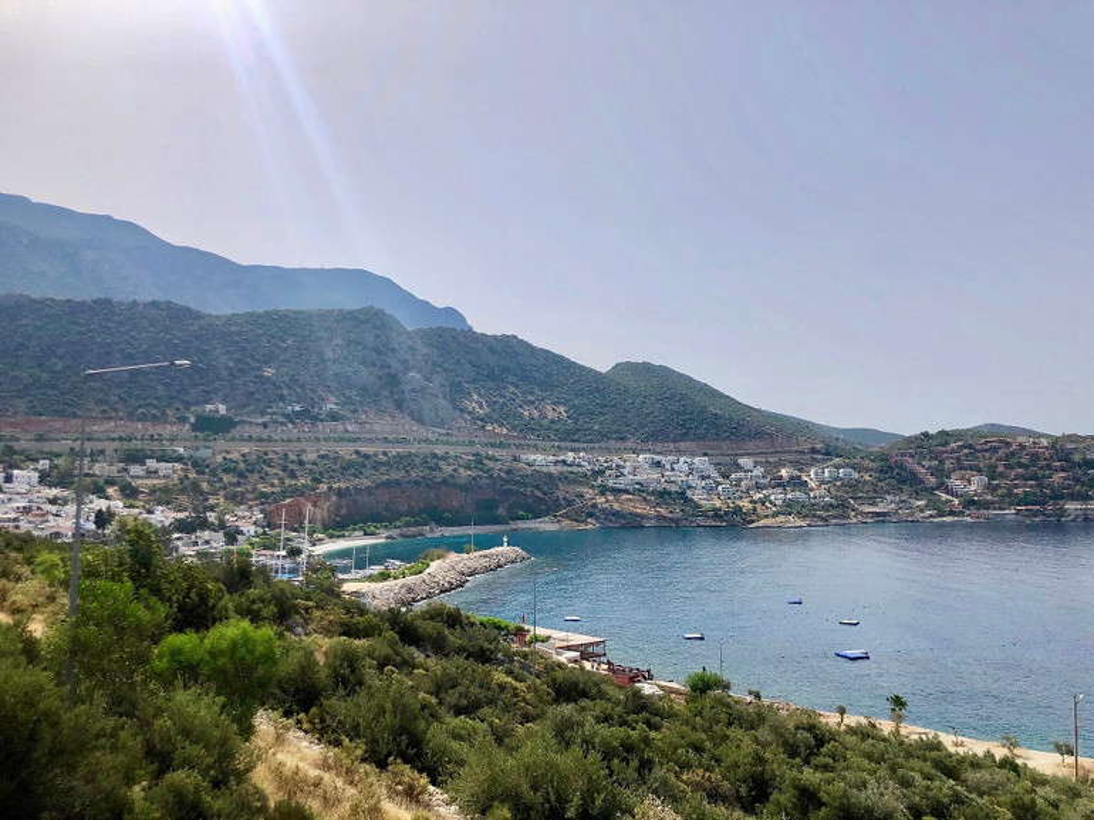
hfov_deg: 63.5
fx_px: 885
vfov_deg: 49.7
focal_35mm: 28
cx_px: 547
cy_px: 410
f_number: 1.8
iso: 25
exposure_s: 1/5348
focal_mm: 4
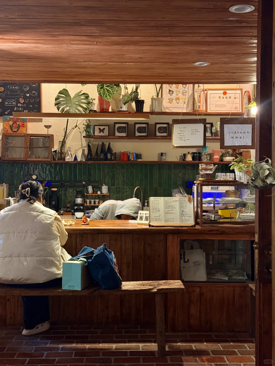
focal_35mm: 48
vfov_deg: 39.7
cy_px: 183
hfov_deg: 30.3
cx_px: 138
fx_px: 508
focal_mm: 6.76
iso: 125
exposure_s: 1/50
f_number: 1.78
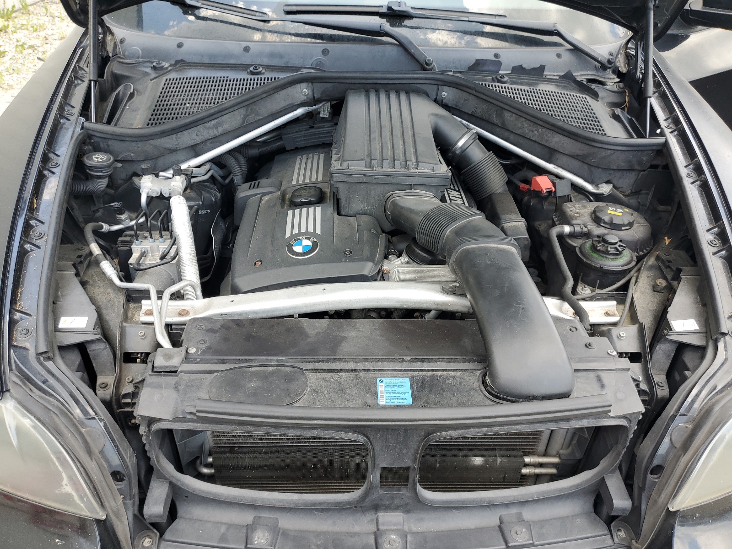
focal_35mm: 26
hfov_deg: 67.3
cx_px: 366
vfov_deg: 53.1
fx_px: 550
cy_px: 274
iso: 50
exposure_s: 1/213
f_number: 1.5
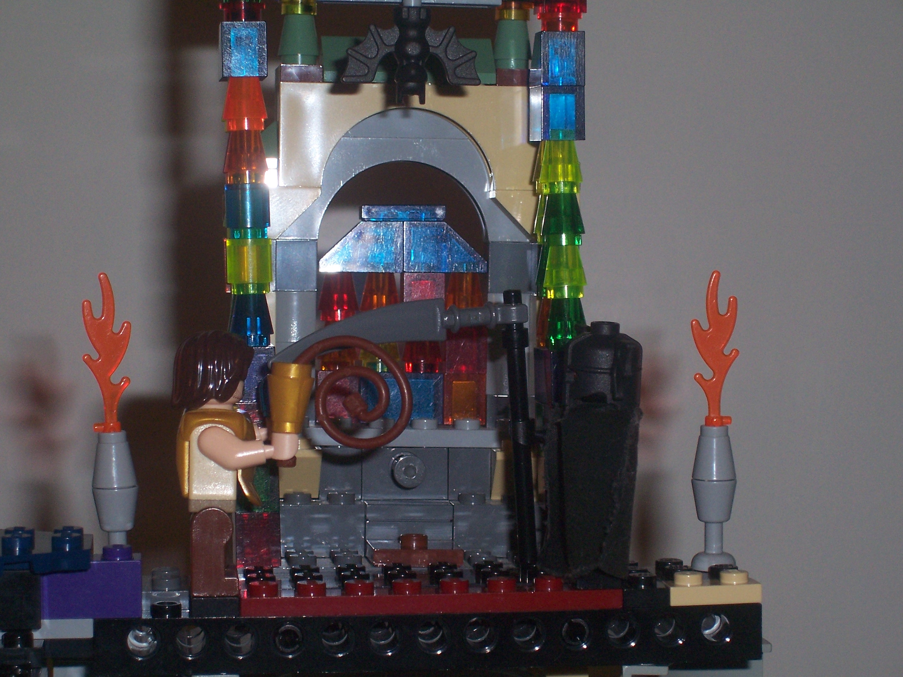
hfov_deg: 19.3
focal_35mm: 102
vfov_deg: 14.5
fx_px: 2661
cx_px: 452
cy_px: 338
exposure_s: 1/90
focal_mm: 16.8
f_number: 4.6
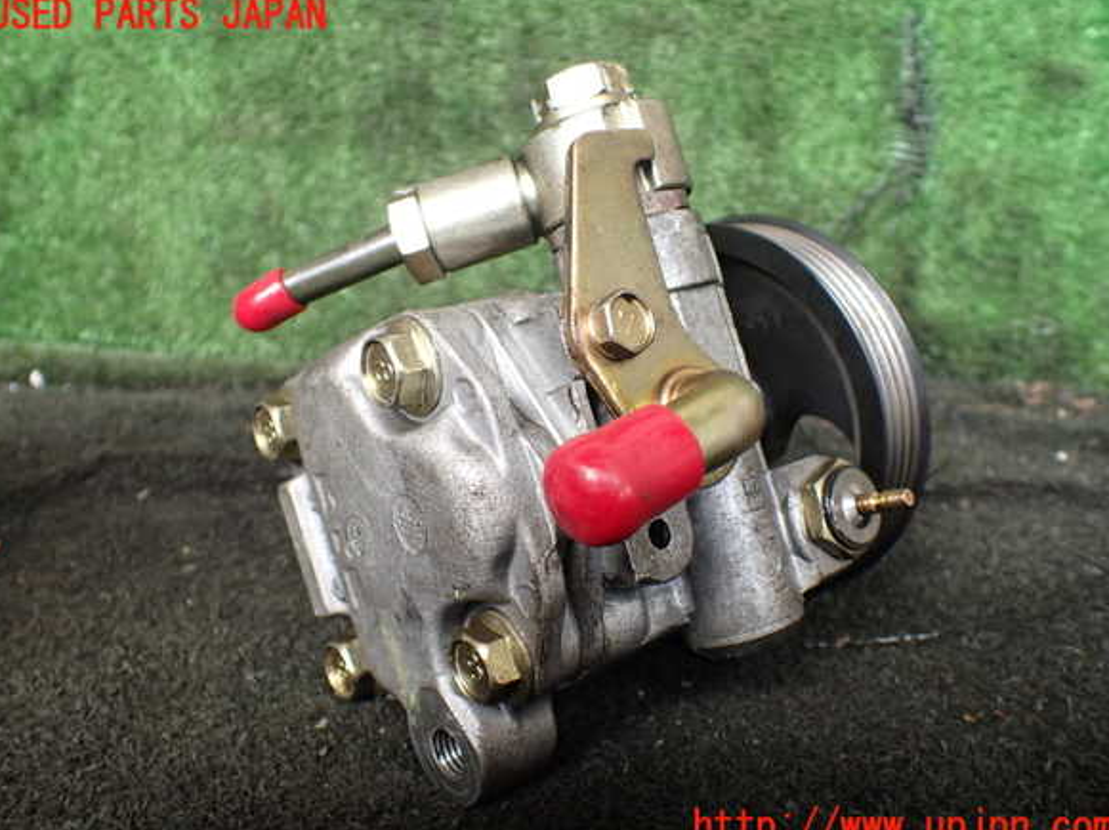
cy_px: 422
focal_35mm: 31
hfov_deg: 58.4
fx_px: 993
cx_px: 552
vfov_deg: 45.4
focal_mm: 5.4
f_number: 2.3
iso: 250
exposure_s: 1/125
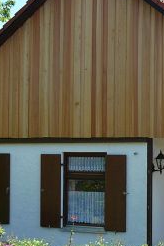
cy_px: 128
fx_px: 635
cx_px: 113
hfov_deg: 14.7
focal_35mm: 93
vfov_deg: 21.9
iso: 80
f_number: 2.8
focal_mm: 5.2
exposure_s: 1/500
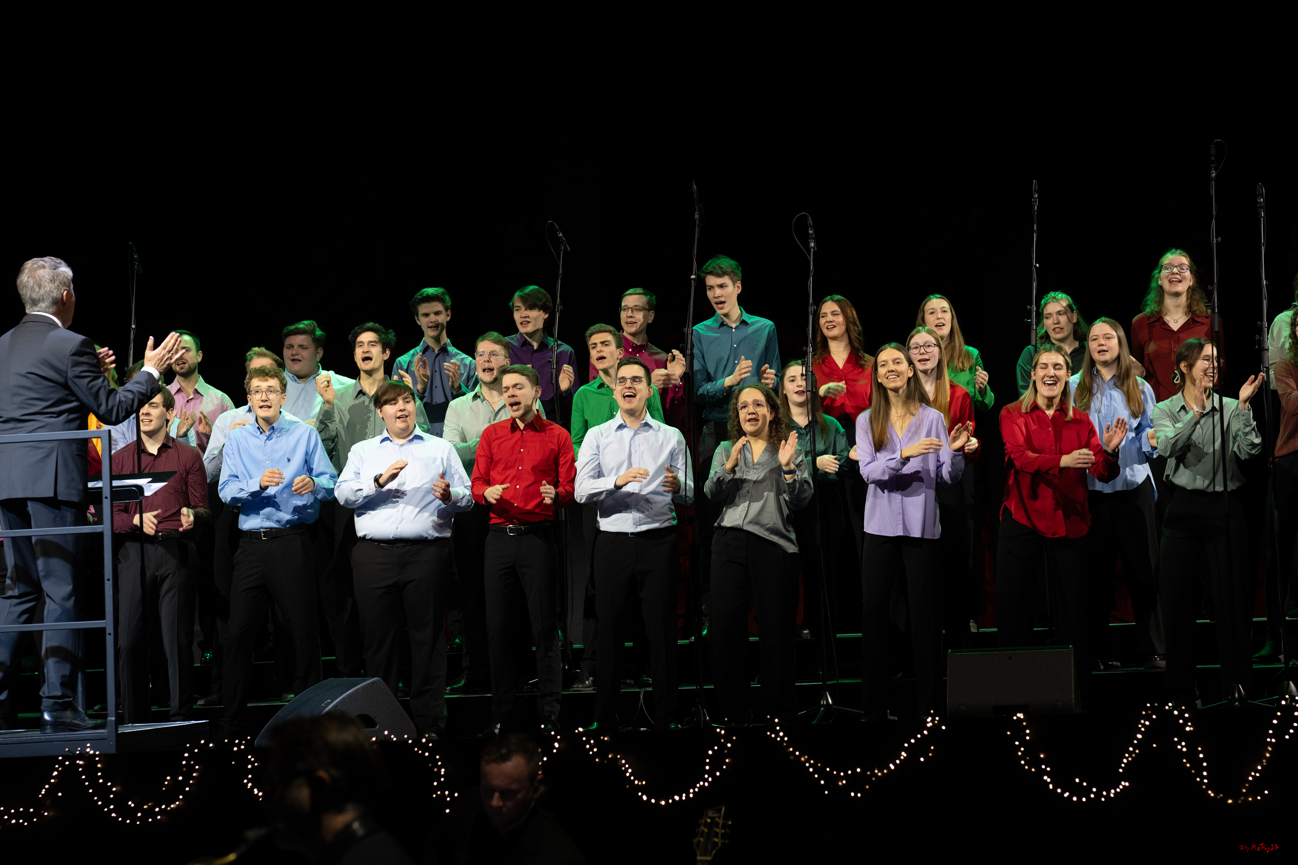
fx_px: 3064
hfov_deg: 23.9
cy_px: 432
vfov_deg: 16.1
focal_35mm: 85
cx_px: 649
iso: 1000
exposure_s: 1/200
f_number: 3.5
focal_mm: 85
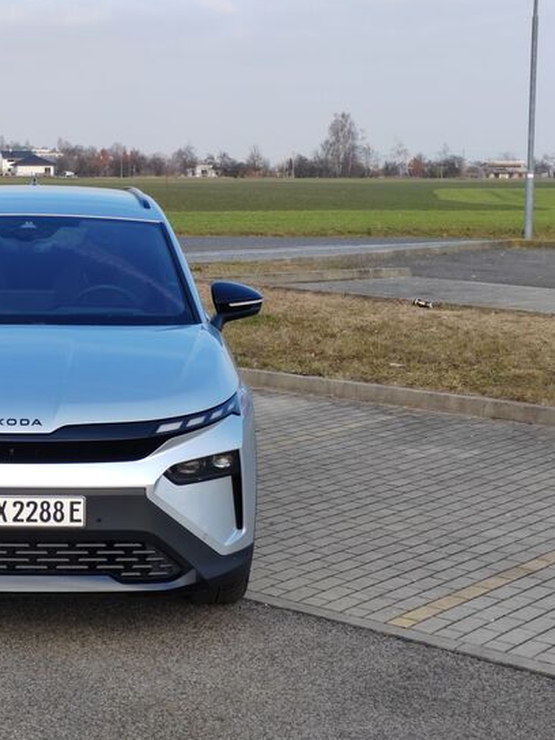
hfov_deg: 19.8
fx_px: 1561
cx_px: 57
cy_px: 369
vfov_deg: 26.7
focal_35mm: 73
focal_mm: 5.52
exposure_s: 1/550
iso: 100
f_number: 1.9
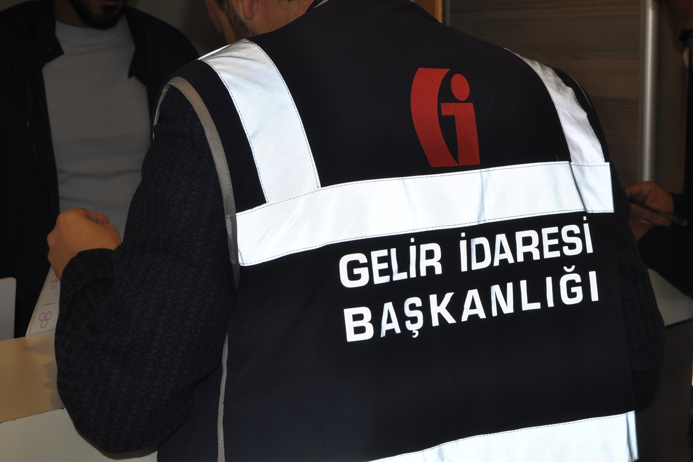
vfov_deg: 20.2
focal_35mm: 68
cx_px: 346
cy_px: 231
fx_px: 1299
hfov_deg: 29.9
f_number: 5.3
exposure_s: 1/60
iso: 400
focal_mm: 45
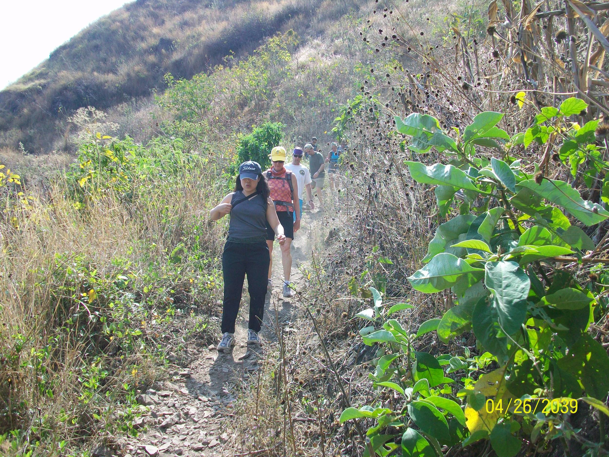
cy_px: 228
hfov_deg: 56.8
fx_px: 563
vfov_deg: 44.2
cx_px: 304
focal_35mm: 32
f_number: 2.8
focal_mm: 5.7
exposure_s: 1/400
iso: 64
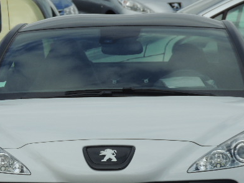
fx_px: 3743
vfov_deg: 2.8
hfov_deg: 3.7
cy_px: 147
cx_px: 106
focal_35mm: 531
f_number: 4.8
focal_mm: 57.9
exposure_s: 1/800
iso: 110
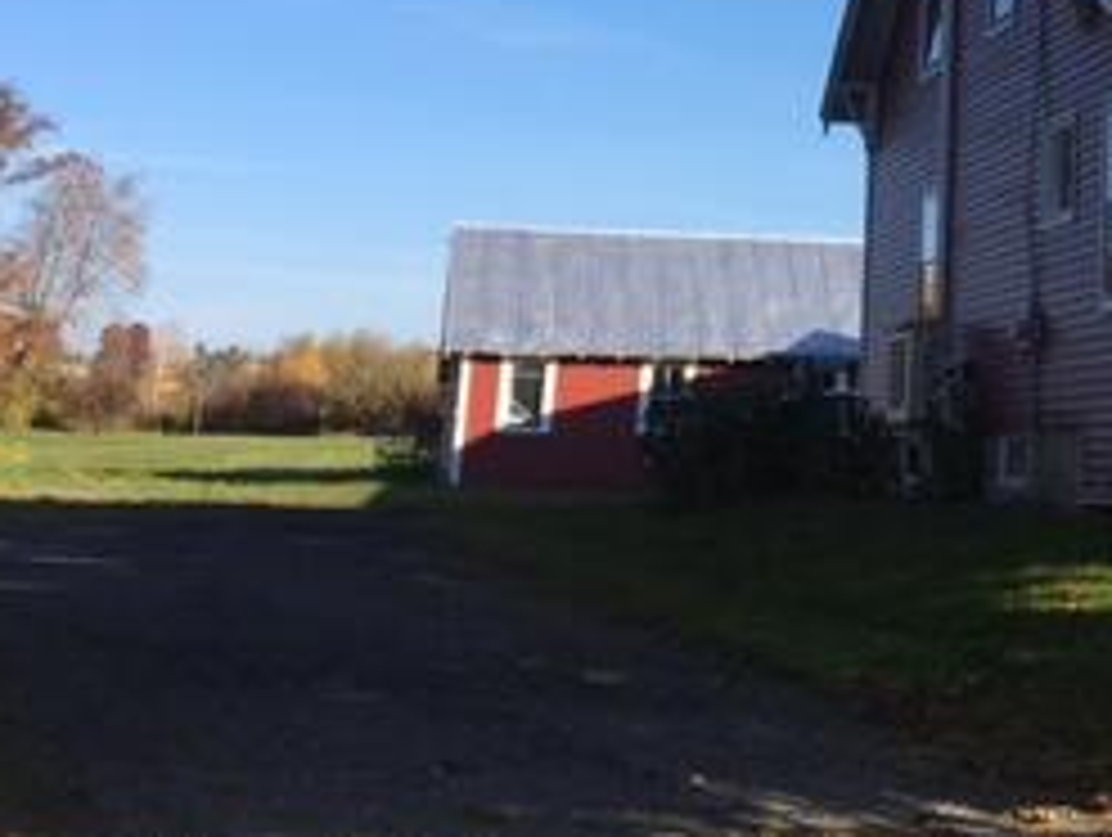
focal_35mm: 75
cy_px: -140
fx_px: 2413
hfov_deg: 24.7
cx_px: 1112
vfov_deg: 18.7
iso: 25
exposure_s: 1/1261
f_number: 2.2
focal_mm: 4.15
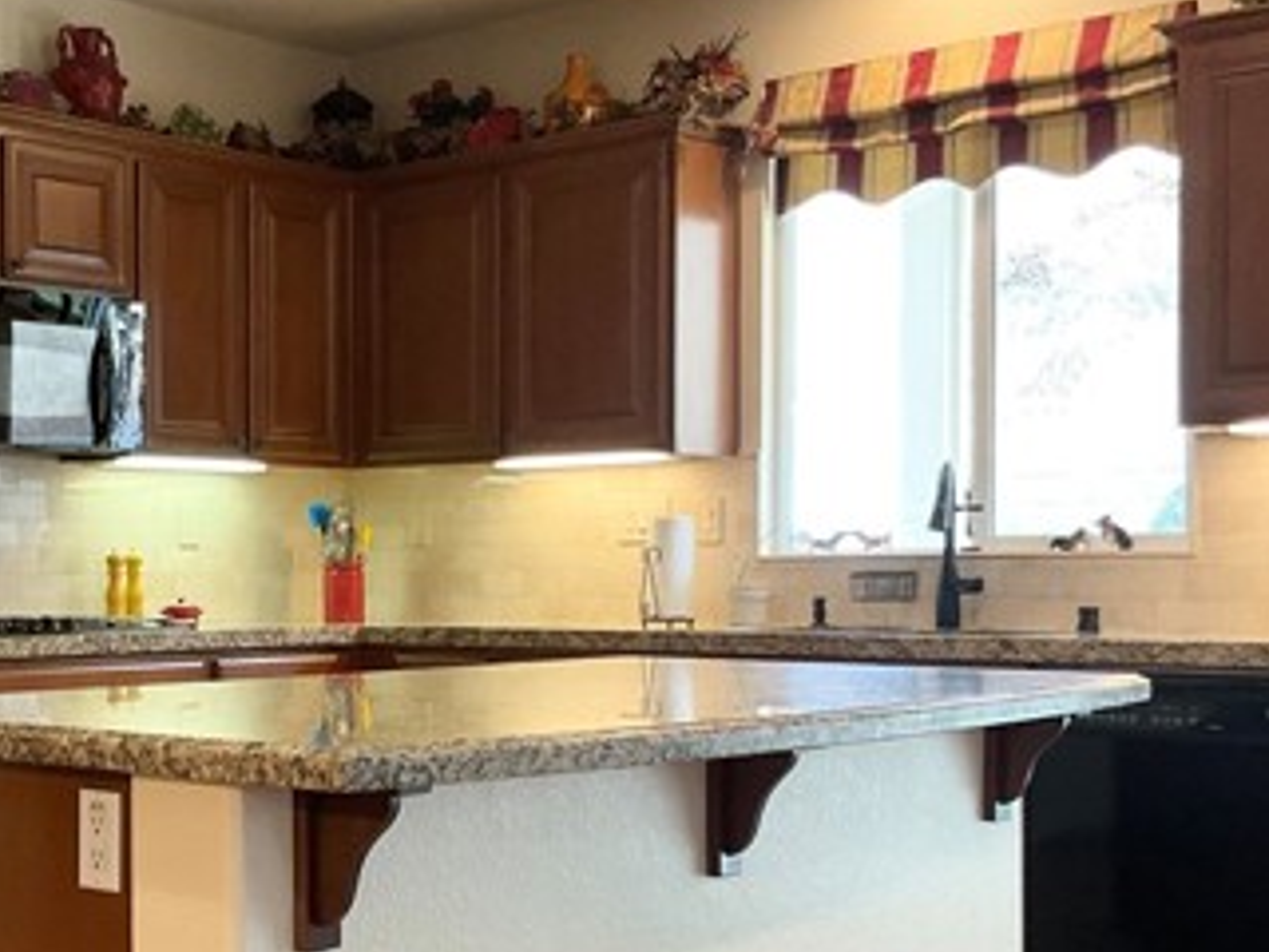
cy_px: 639
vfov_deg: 25.1
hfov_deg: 32.4
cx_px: 278
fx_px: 2126
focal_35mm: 58
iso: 100
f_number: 1.8
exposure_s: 1/60
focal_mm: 3
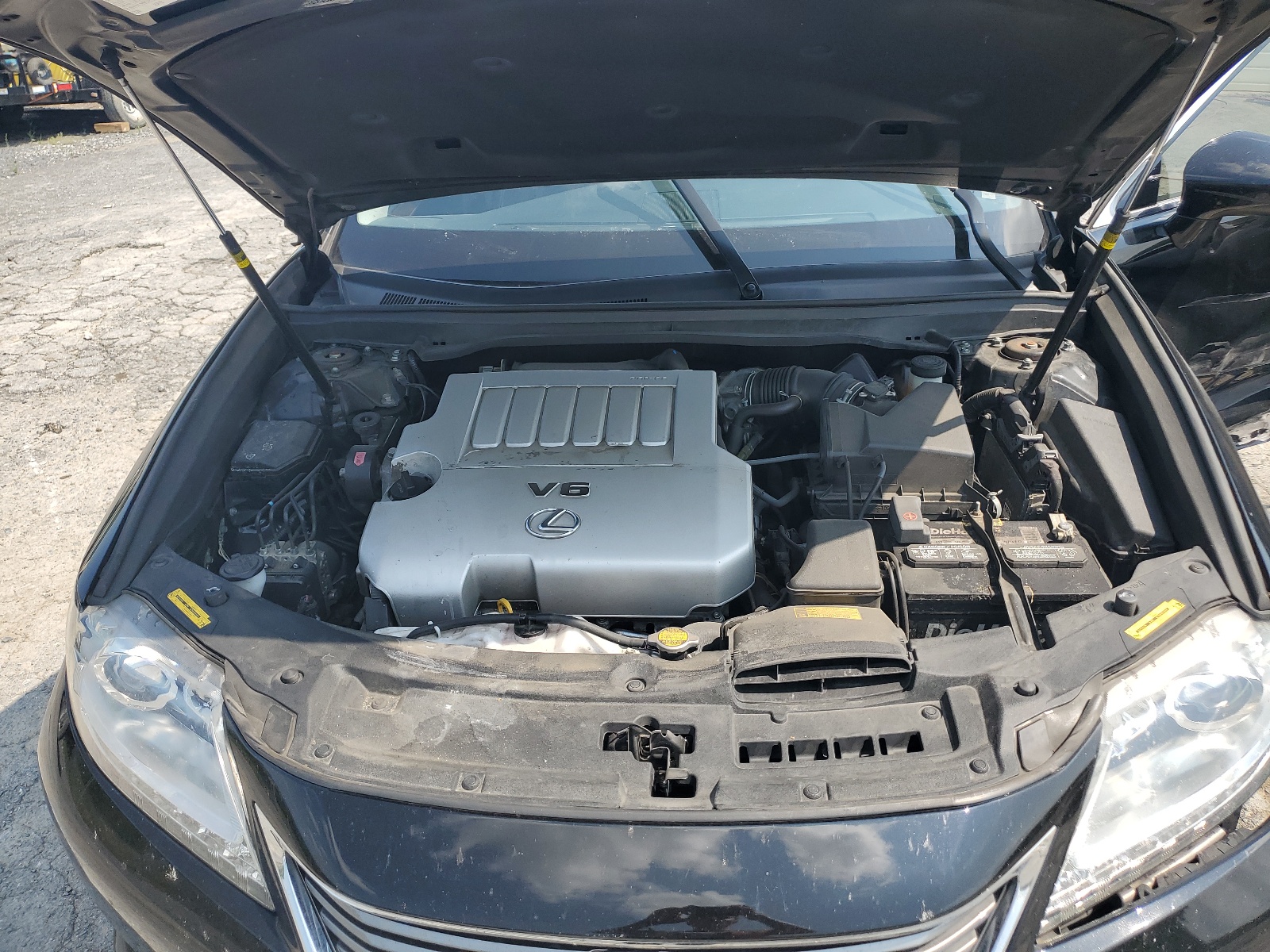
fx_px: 954
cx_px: 635
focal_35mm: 26
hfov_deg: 67.3
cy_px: 476
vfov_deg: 53.1
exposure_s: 1/1667
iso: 50
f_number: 1.5
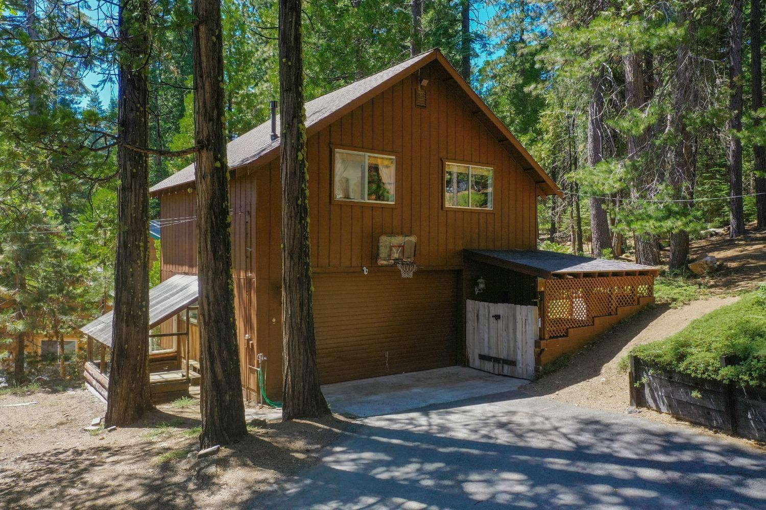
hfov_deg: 65.5
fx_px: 596
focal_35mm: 28
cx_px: 383
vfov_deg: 46.4
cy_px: 255
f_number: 5.6
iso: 400
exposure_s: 1/500
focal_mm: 10.26
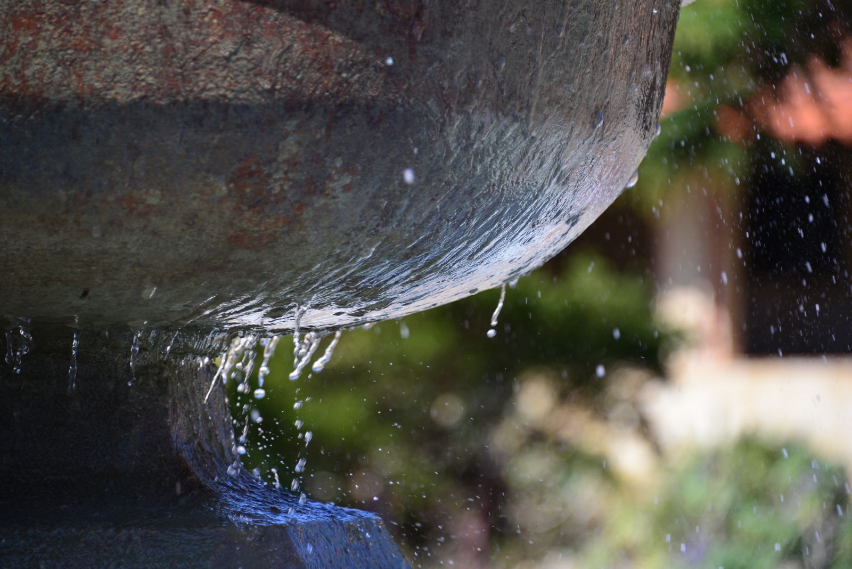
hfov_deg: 8.9
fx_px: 5445
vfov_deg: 6.0
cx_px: 426
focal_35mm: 230
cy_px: 284
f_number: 5.6
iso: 200
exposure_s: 1/500
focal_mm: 230
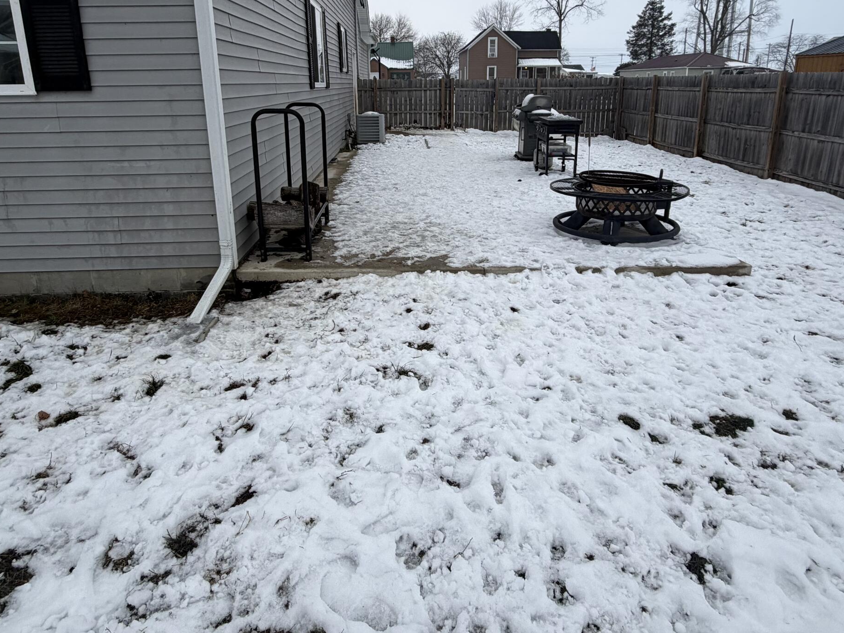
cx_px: 422
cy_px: 222
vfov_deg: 57.9
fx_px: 561
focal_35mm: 23
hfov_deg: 73.9
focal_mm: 2.22
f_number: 2.2
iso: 40
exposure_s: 1/188
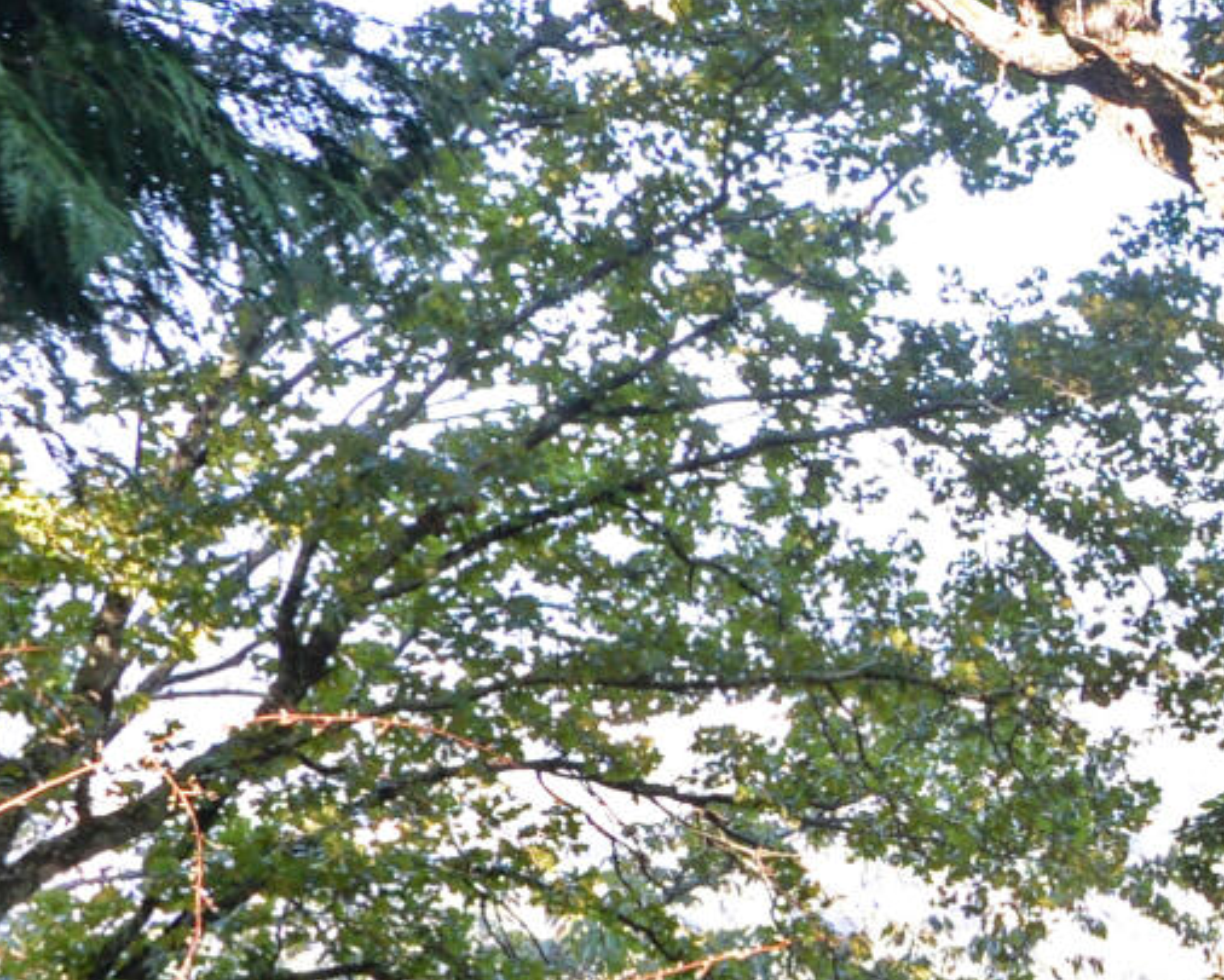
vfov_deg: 17.1
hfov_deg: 14.7
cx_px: 2862
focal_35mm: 89
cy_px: 808
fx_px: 3225
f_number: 5
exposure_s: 1/100
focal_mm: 16
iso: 400
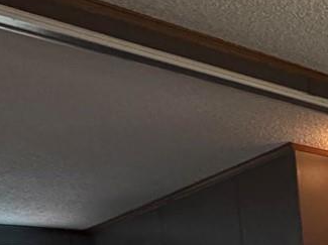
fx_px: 653
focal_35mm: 69
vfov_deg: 18.4
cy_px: 385
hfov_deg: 15.9
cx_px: 756
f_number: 2.2
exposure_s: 1/120
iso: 320
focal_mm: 2.22
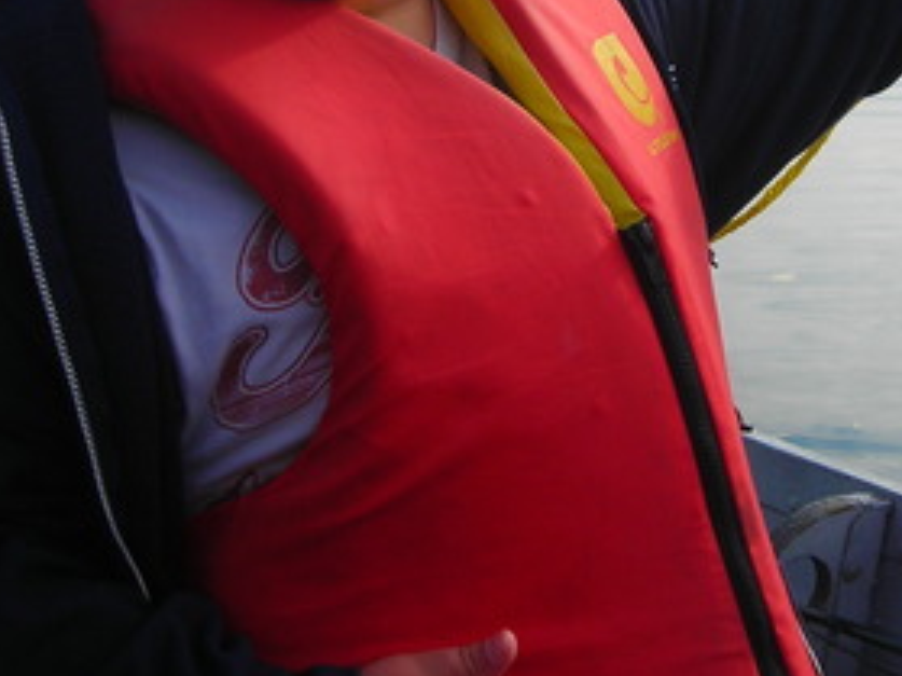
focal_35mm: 94
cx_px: 647
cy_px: 113
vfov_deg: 15.6
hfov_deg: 20.7
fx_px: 2448
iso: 50
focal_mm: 6.8
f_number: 3.3
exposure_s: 1/479
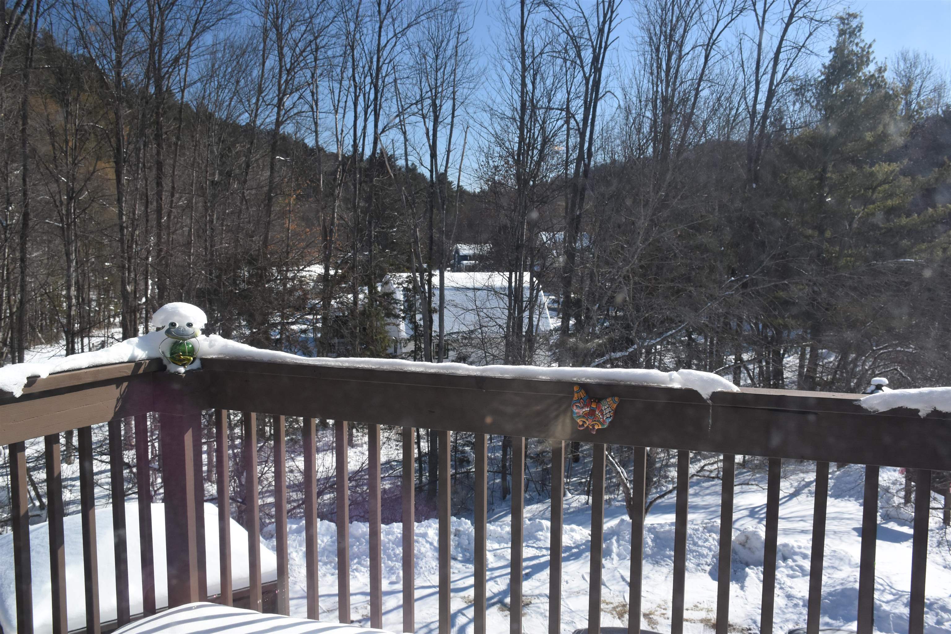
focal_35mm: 33
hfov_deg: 57.2
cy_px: 317
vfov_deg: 40.0
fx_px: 872
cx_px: 476
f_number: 8
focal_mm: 22
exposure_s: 1/500
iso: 720
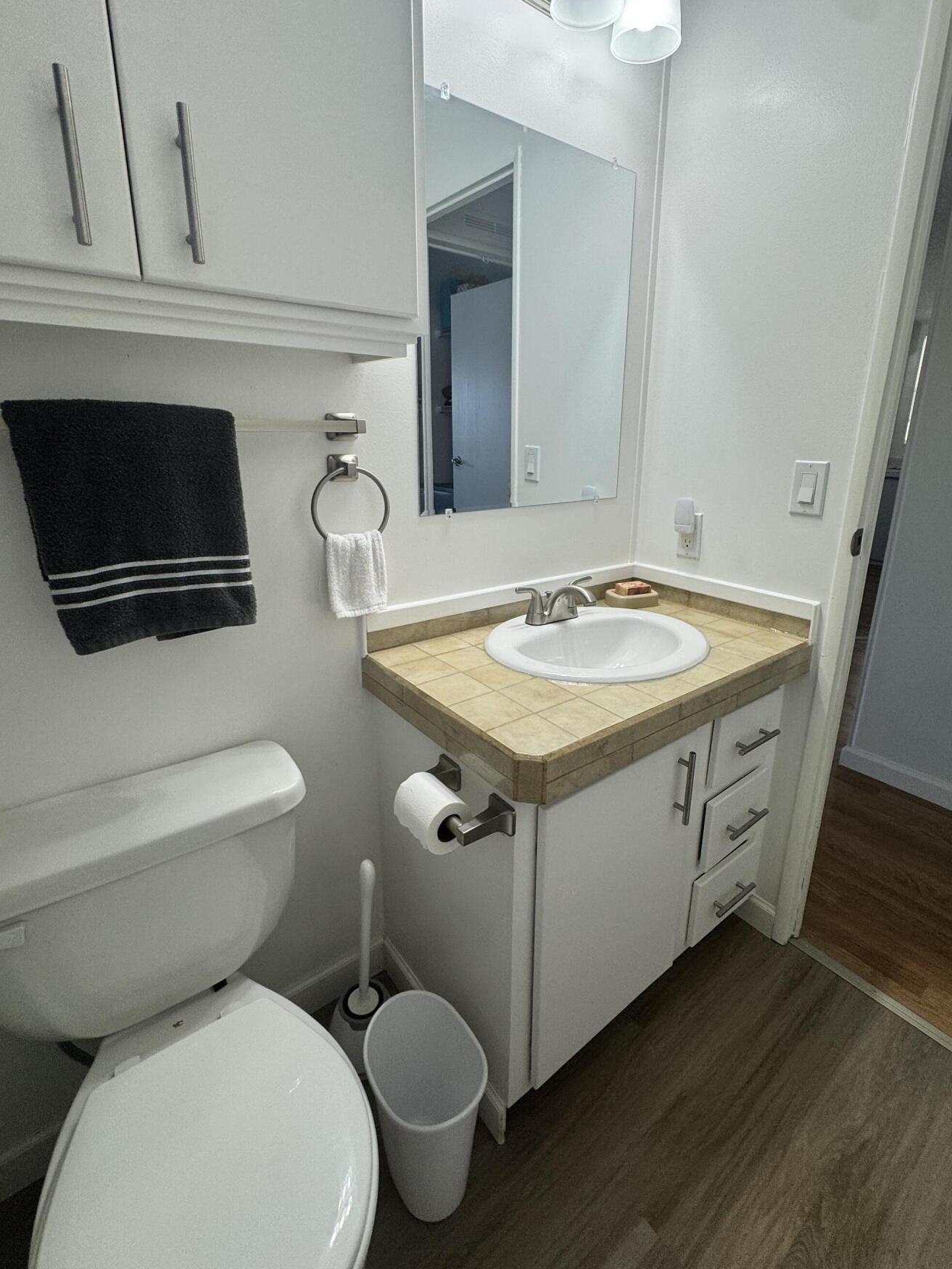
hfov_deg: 78.1
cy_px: 579
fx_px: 587
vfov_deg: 94.3
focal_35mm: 16
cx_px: 498
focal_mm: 2.22
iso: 80
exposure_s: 1/120
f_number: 2.2
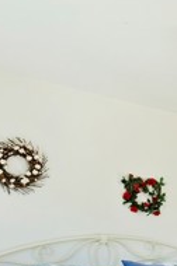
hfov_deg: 19.9
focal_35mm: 54
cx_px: 296
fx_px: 400
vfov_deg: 35.0
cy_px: 236
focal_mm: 16
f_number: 7.1
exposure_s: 1/25
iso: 400
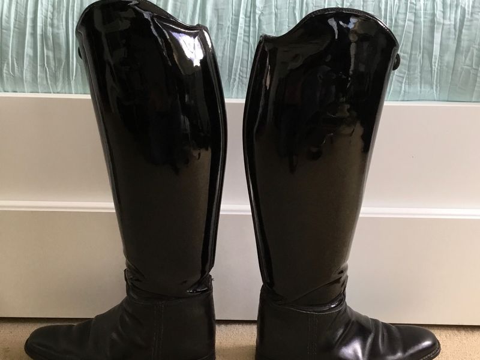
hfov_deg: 58.4
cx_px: 240
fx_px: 430
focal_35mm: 31
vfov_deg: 45.4
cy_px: 180
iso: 50
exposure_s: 1/33
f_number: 2.4
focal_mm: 3.3
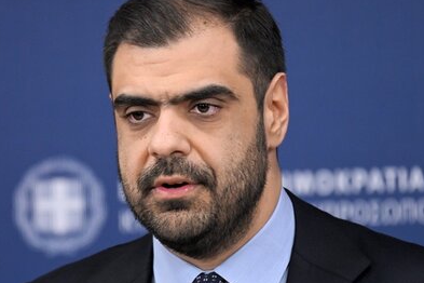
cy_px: 166
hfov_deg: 2.6
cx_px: 194
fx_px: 9433
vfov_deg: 1.7
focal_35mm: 801
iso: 4500
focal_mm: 600
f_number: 6.3
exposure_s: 1/250
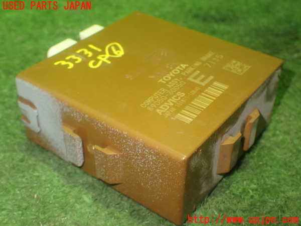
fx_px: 435
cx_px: 150
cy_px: 113
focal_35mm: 50
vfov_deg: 29.1
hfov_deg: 38.2
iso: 800
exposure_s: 1/30
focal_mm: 9.01
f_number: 3.2
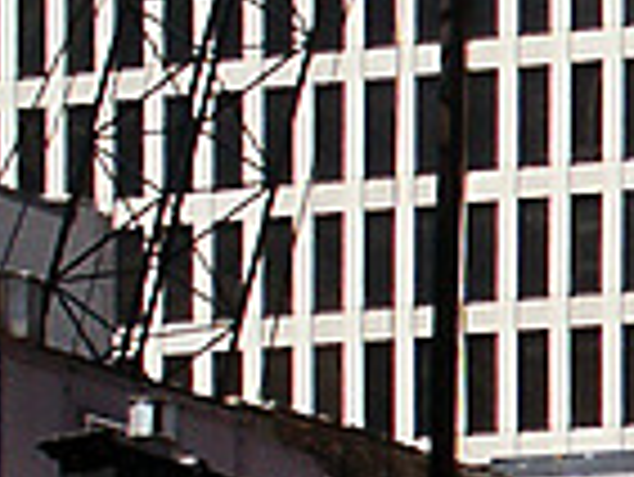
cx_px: 1830
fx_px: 5151
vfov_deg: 5.3
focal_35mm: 281
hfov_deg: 6.5
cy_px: 538
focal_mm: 9.14
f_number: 8
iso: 64
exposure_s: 1/180
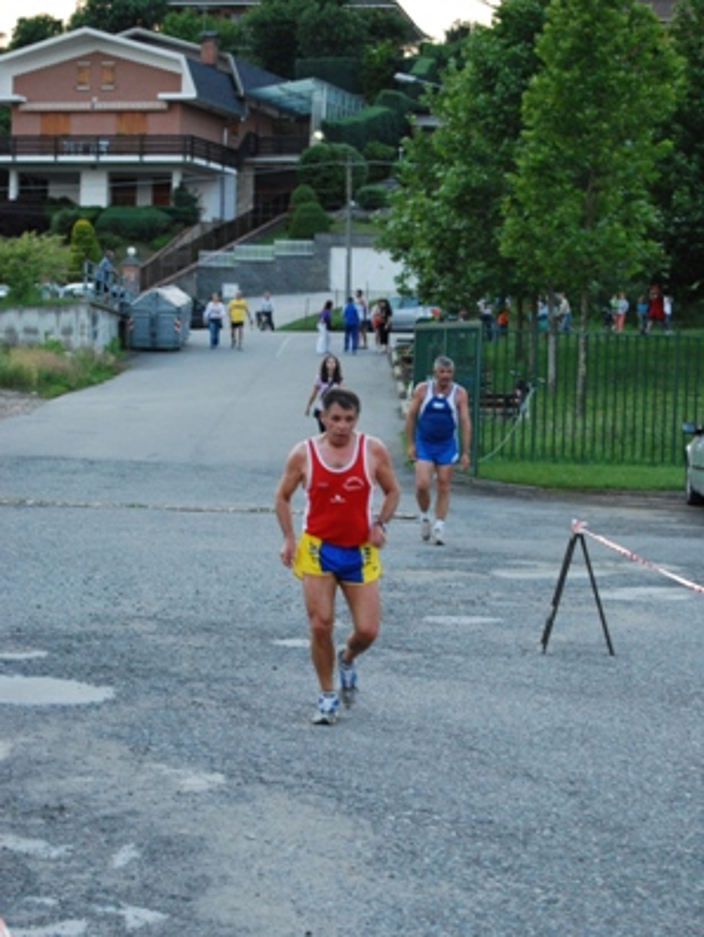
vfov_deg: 23.0
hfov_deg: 17.4
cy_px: 491
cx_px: 351
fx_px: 2304
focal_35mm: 85
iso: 800
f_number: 5.6
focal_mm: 52
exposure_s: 1/80
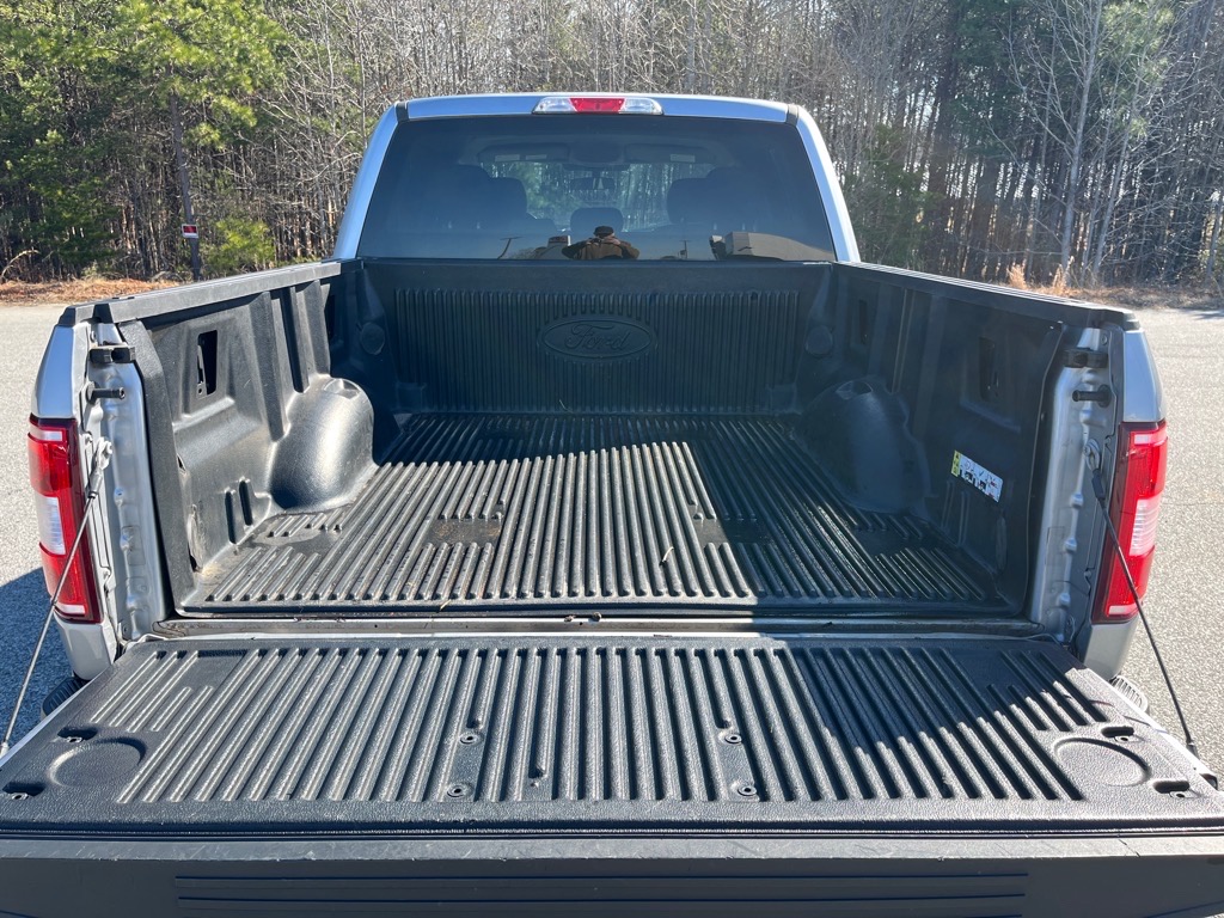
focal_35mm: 26
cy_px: 459
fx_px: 919
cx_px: 612
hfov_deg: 67.3
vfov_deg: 53.1
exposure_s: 1/532
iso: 50
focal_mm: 5.1
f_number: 1.6
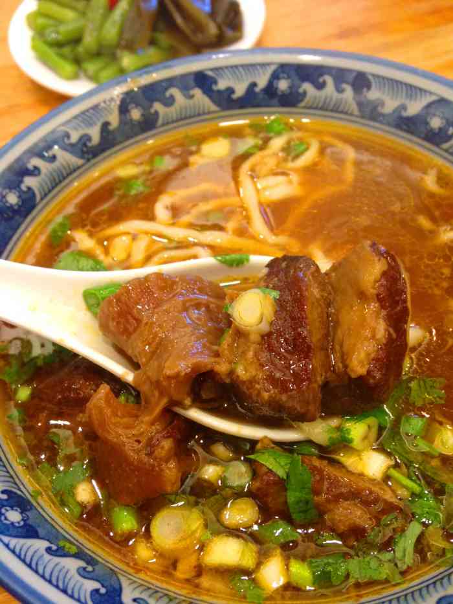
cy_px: 302
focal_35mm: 33
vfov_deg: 55.3
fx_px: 576
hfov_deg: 43.0
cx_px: 226
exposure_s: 1/20
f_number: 2.4
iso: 200
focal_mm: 4.12
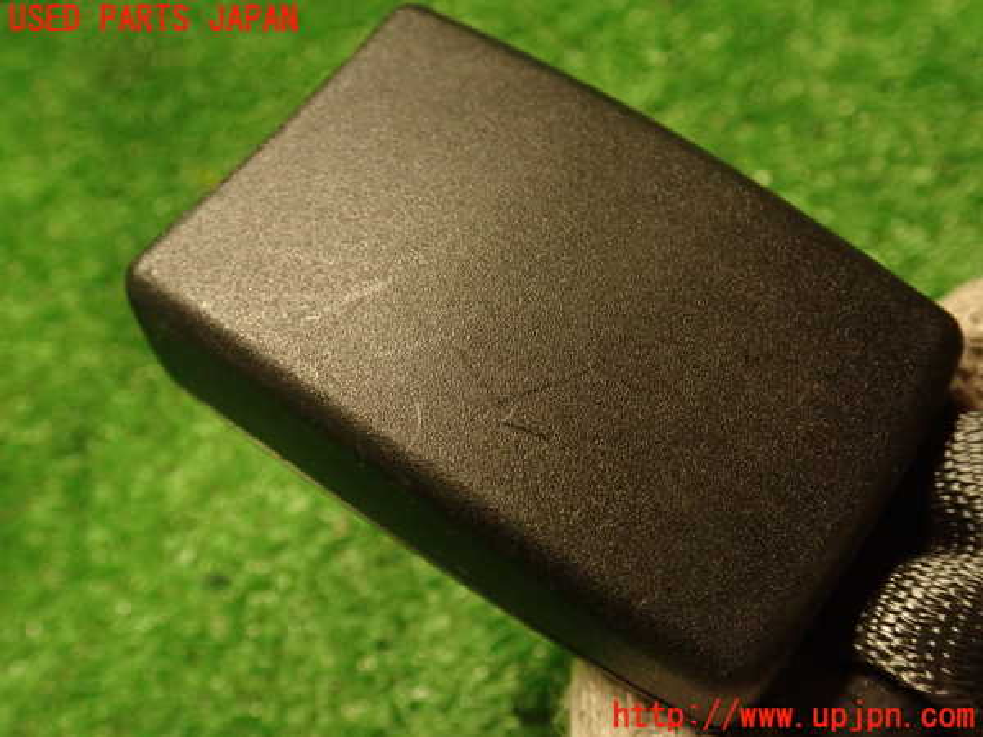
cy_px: 368
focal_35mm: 32
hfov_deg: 56.8
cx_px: 492
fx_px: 909
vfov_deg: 44.2
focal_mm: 5.79
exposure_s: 1/30
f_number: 2.4
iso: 500
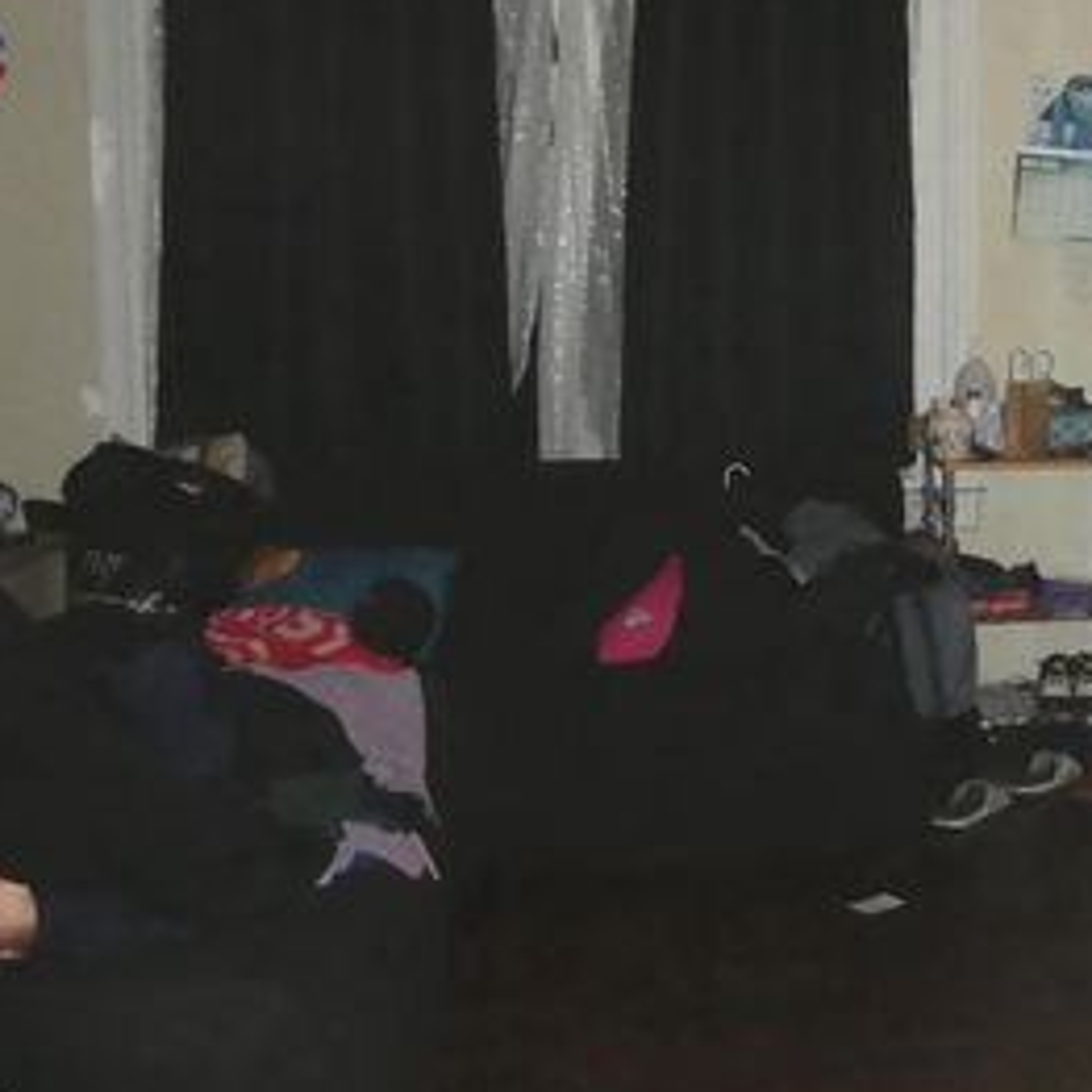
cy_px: 440
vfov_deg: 35.2
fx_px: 1713
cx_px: 1159
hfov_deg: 31.8
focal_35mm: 48
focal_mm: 4.3
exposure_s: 1/60
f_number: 3.3
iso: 800
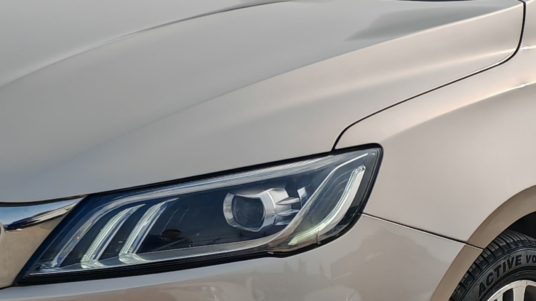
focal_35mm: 111
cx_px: 297
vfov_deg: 10.9
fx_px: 1577
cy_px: 230
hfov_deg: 19.3
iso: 50
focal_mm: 5.52
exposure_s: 1/2200
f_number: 1.9
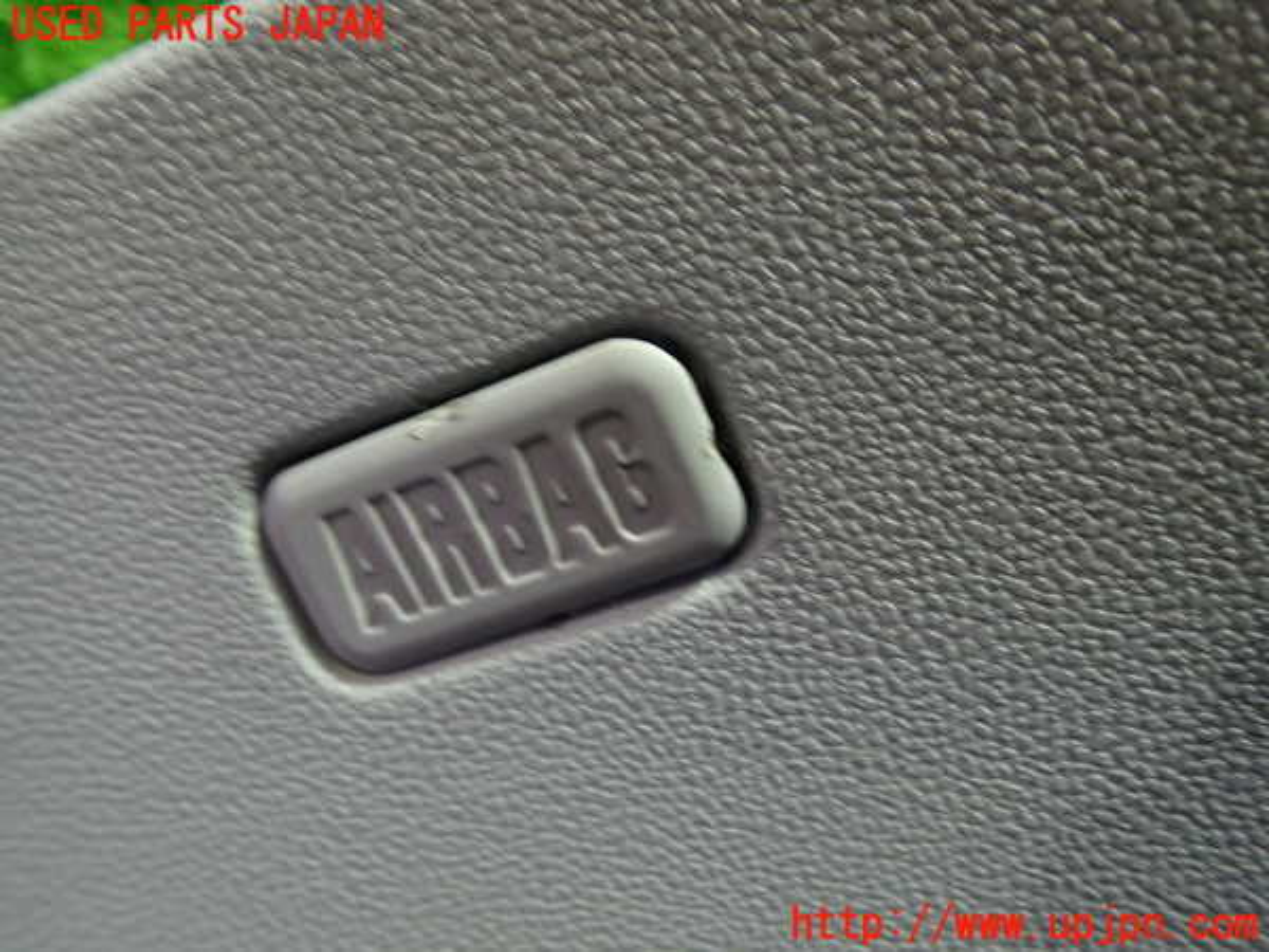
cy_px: 476
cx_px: 634
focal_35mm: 30
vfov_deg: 46.8
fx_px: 1100
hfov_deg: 60.0
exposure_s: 1/30
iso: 400
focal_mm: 5.4
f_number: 2.3
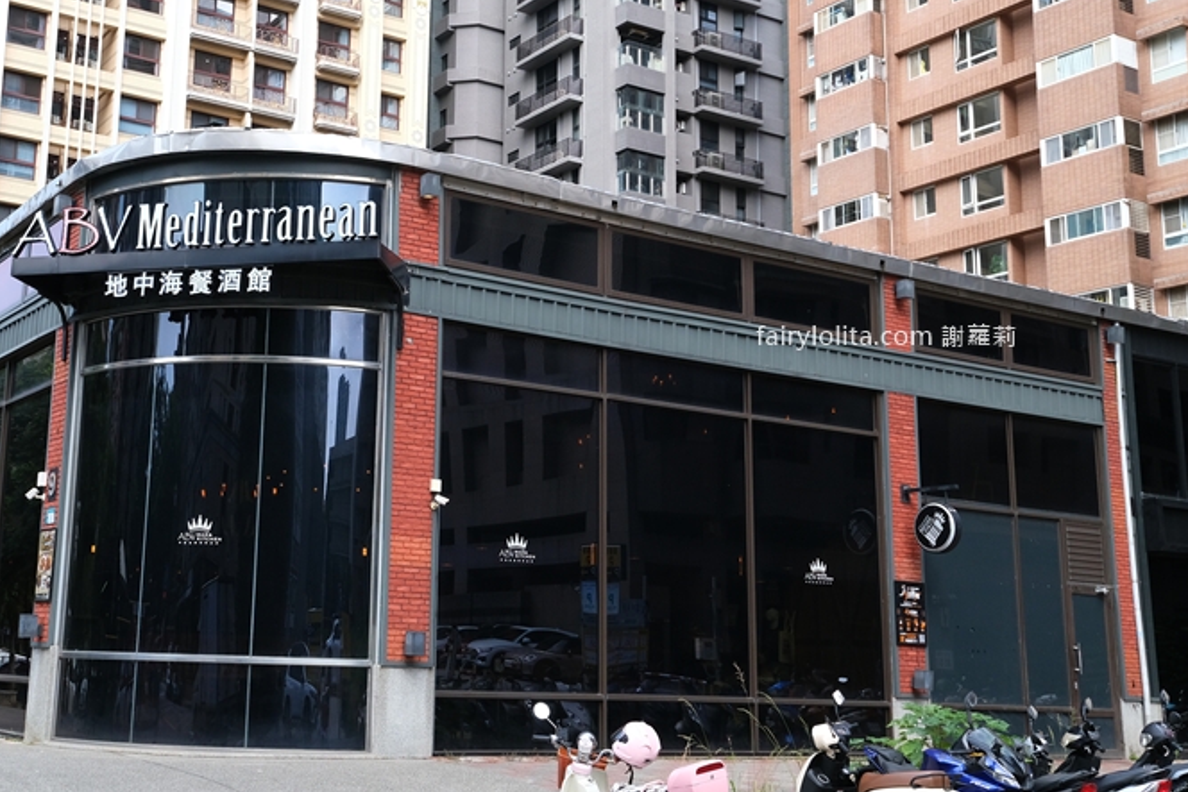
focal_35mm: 42
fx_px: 1386
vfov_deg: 31.9
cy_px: 341
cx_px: 388
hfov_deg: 45.6
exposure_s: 1/900
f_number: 5.6
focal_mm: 20.8
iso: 1000
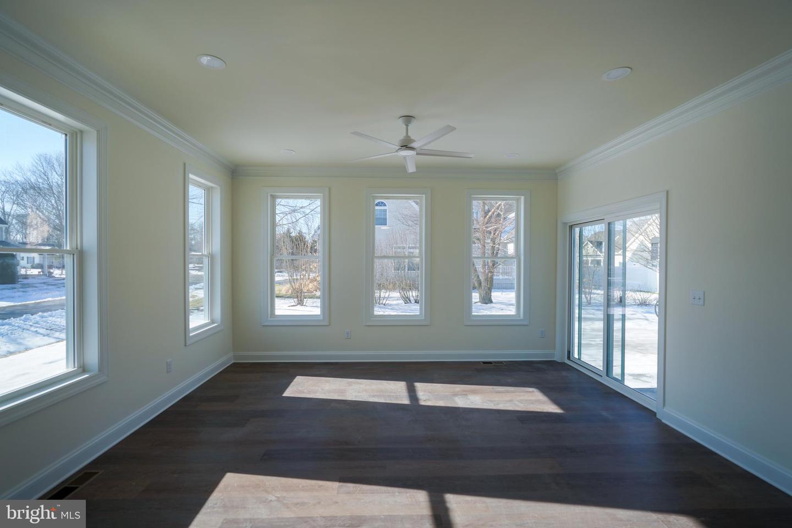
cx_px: 396
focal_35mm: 16
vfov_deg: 73.7
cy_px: 264
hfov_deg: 96.7
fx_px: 352
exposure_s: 1/200
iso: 100
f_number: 4.5
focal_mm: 16
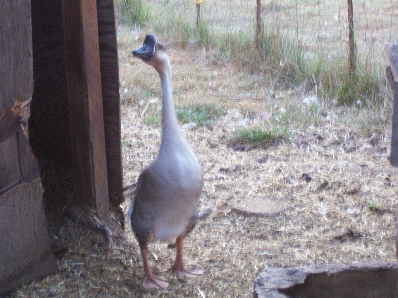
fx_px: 1173
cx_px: 199
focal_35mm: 102
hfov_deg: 19.3
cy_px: 149
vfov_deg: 14.5
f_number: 4.6
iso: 160
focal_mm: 16.8
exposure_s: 1/11.6
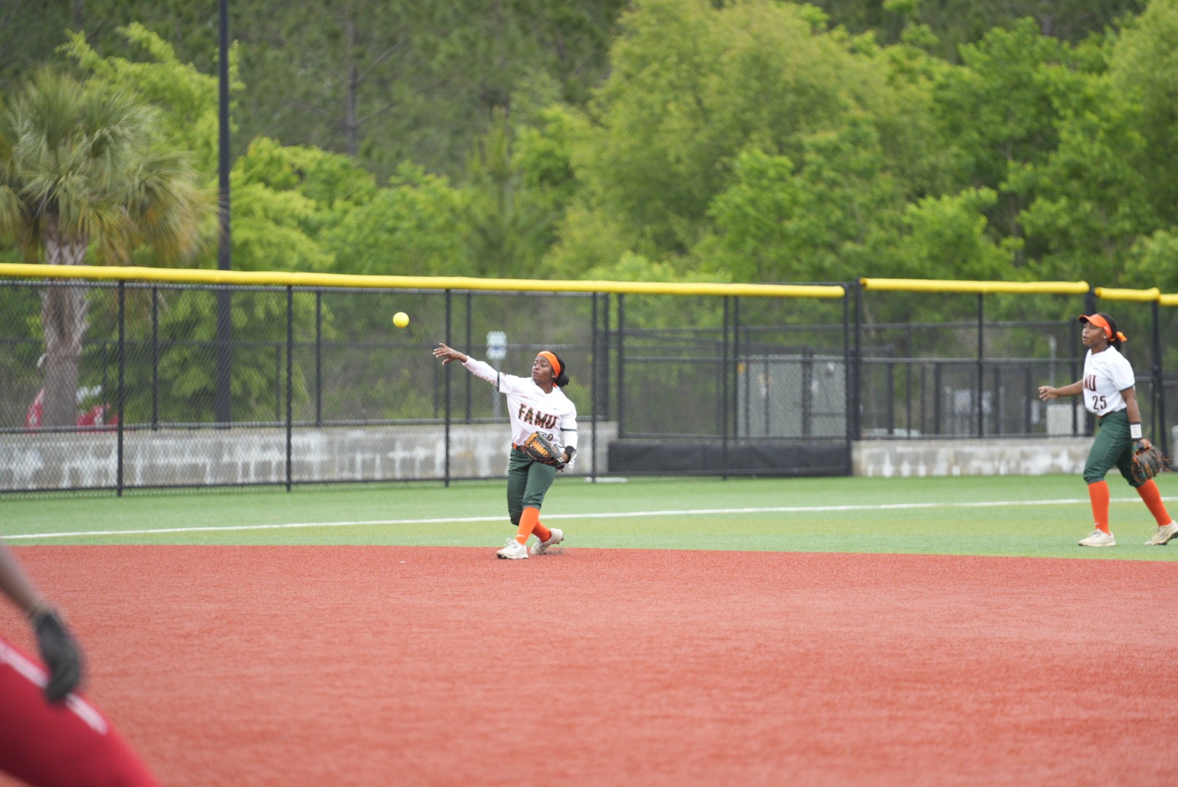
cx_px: 589
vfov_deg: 6.9
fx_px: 6549
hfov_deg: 10.3
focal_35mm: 200
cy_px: 394
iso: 1000
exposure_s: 1/3000
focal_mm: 200
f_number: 2.8
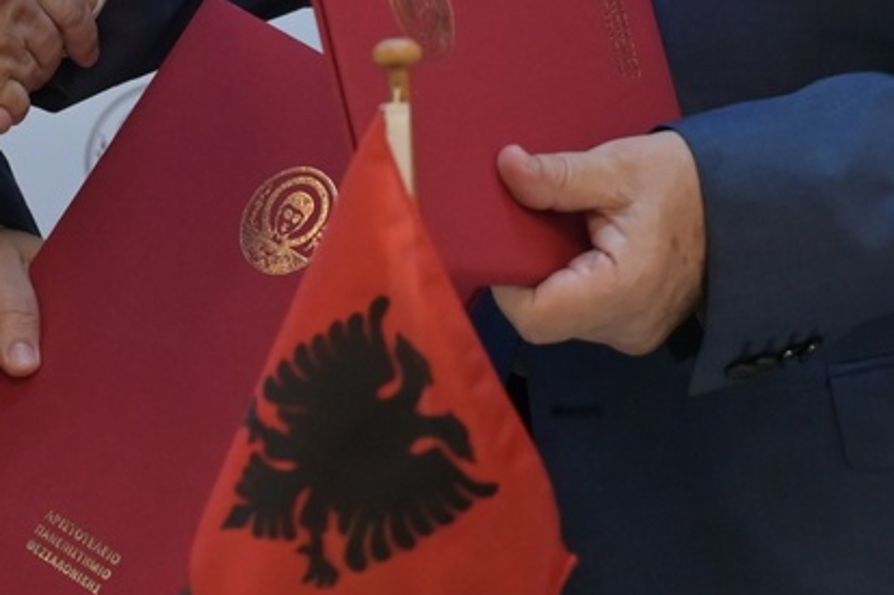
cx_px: 366
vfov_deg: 6.3
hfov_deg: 9.7
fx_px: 5287
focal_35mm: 213
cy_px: -459
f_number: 4.5
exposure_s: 1/200
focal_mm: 55
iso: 2500
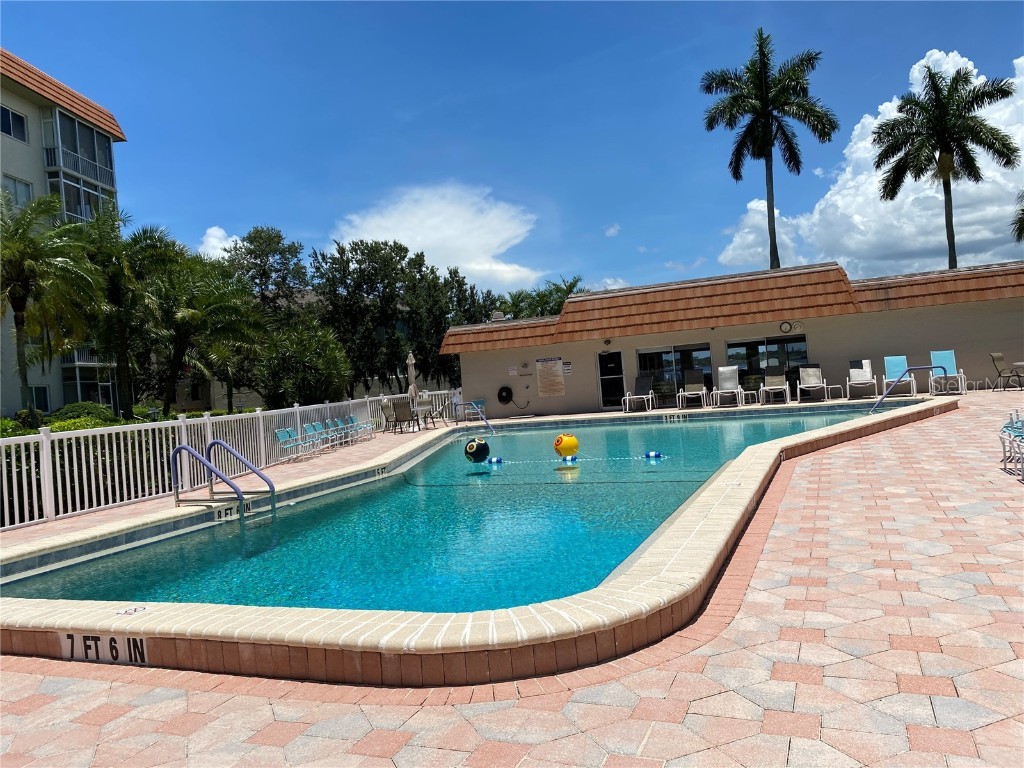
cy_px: 384
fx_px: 769
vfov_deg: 53.1
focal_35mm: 26
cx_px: 512
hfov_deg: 67.3
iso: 32
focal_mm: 4.25
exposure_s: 1/5495
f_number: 1.8
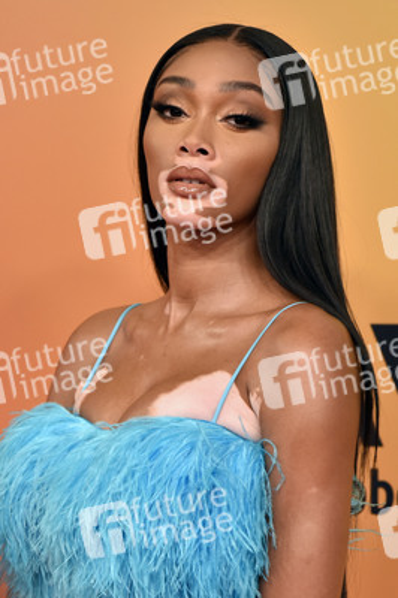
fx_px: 2824
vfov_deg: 12.1
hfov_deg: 8.1
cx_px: 199
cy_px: 299
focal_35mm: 170
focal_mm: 170
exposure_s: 1/200
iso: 2000
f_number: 5.6
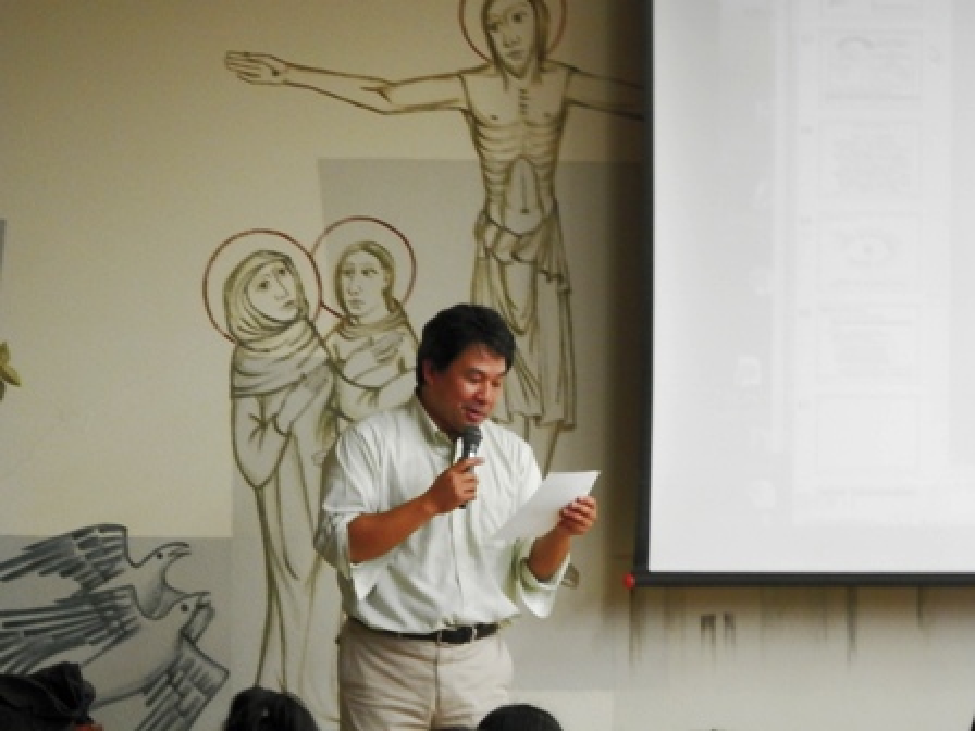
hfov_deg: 10.7
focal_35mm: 185
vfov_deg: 8.0
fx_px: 5211
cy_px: 366
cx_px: 488
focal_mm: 33.2
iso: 400
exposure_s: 1/8
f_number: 5.8
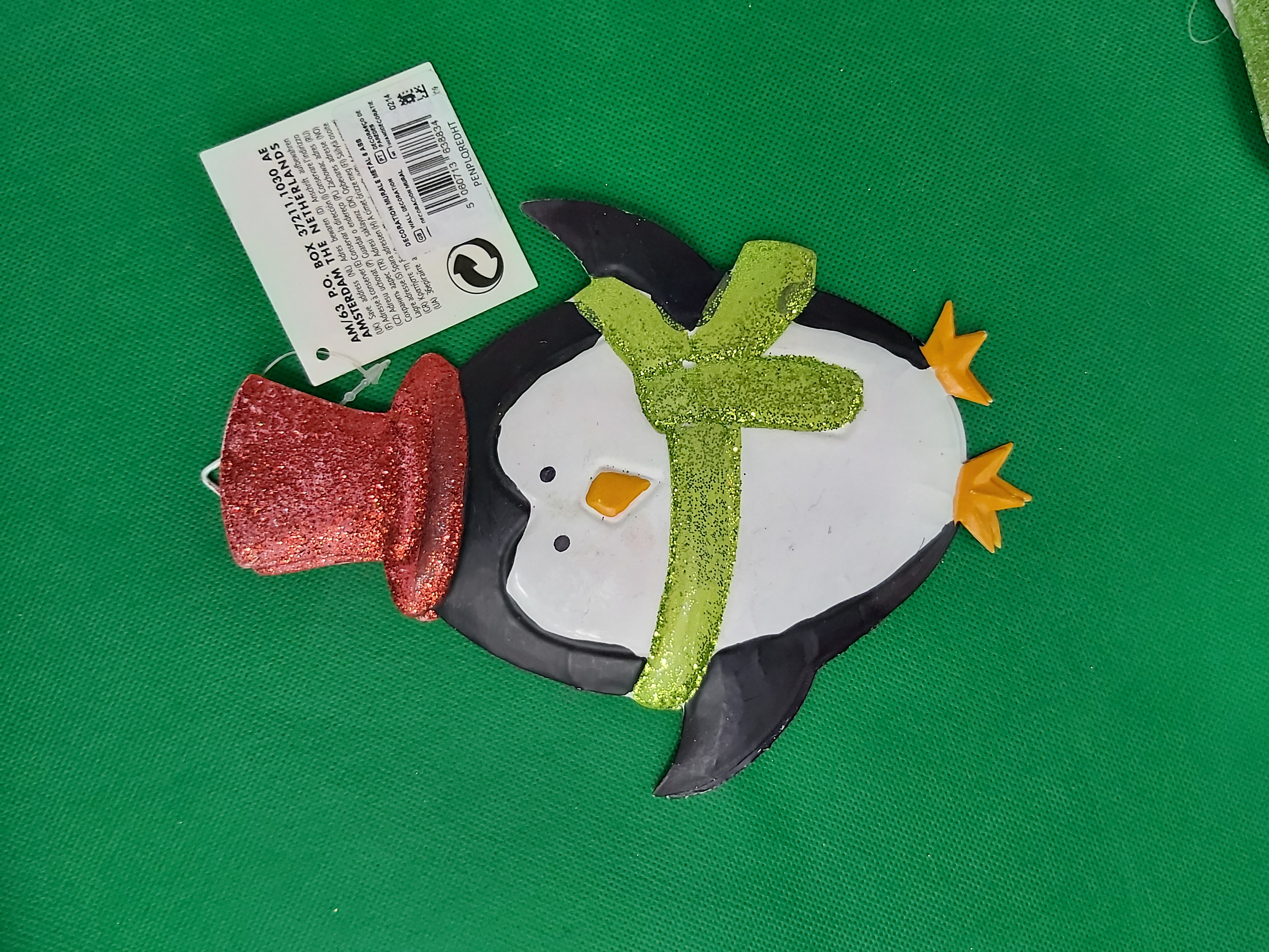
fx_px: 953
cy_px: 476
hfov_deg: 67.3
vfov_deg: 53.1
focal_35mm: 26
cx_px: 634
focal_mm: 3.92
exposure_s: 1/60
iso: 250
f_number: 1.7
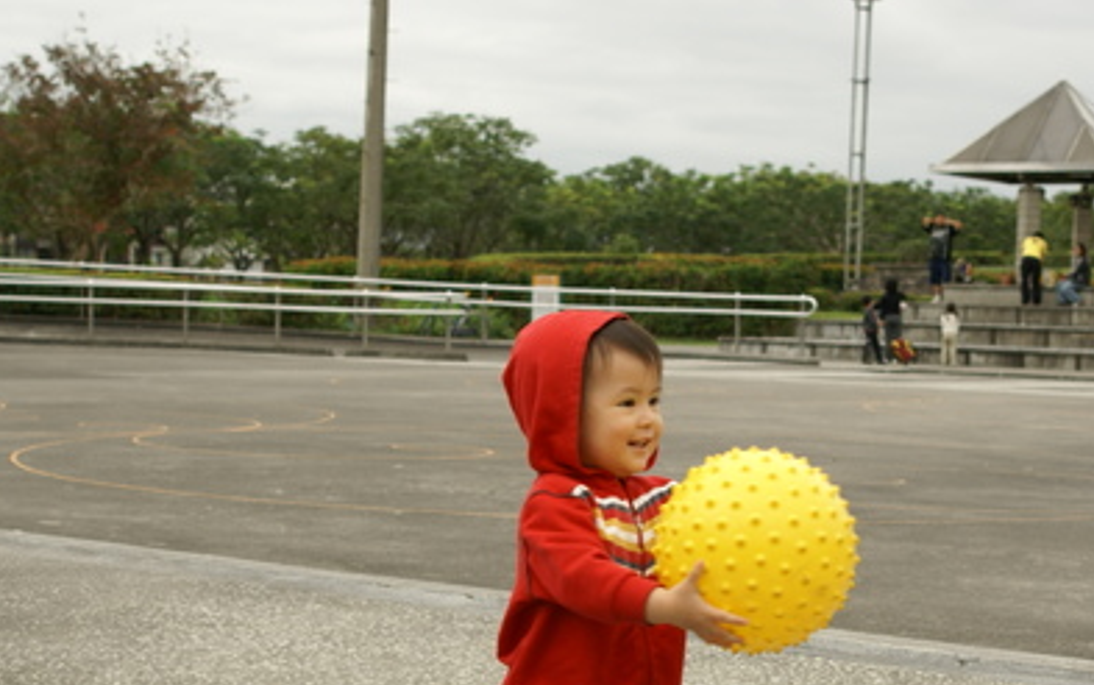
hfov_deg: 29.3
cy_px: 528
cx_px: 643
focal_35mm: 70
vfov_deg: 18.5
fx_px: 2088
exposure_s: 1/160
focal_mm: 30
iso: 100
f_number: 4
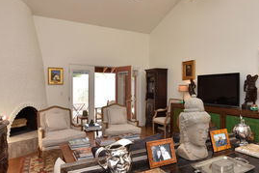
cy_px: 88
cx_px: 135
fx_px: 180
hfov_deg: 71.5
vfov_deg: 51.2
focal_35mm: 25
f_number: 9
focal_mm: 14
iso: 500
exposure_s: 1/50
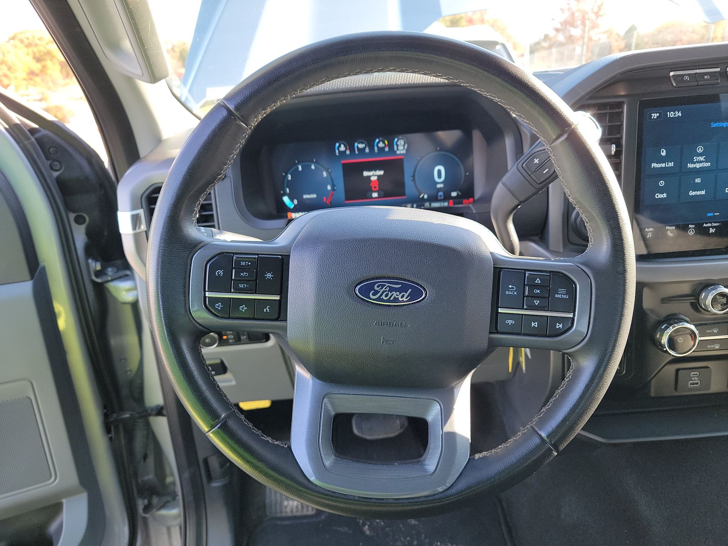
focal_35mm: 24
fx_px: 505
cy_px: 273
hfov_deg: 71.6
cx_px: 364
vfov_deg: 56.8
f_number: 1.8
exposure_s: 1/59
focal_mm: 6.7
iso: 79
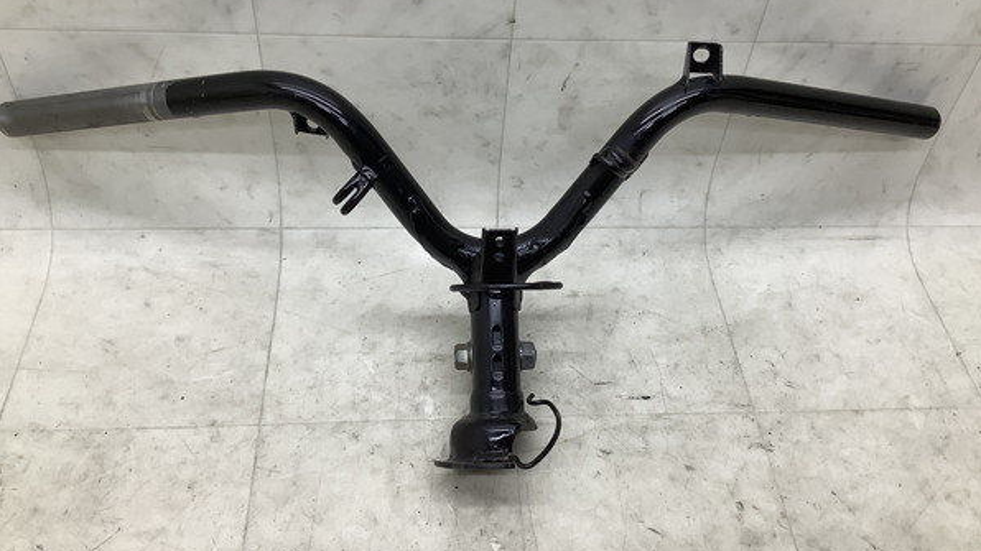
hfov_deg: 58.0
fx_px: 884
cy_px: 232
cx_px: 492
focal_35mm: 34
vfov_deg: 34.6
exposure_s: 1/60
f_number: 2.4
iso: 50
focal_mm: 3.3
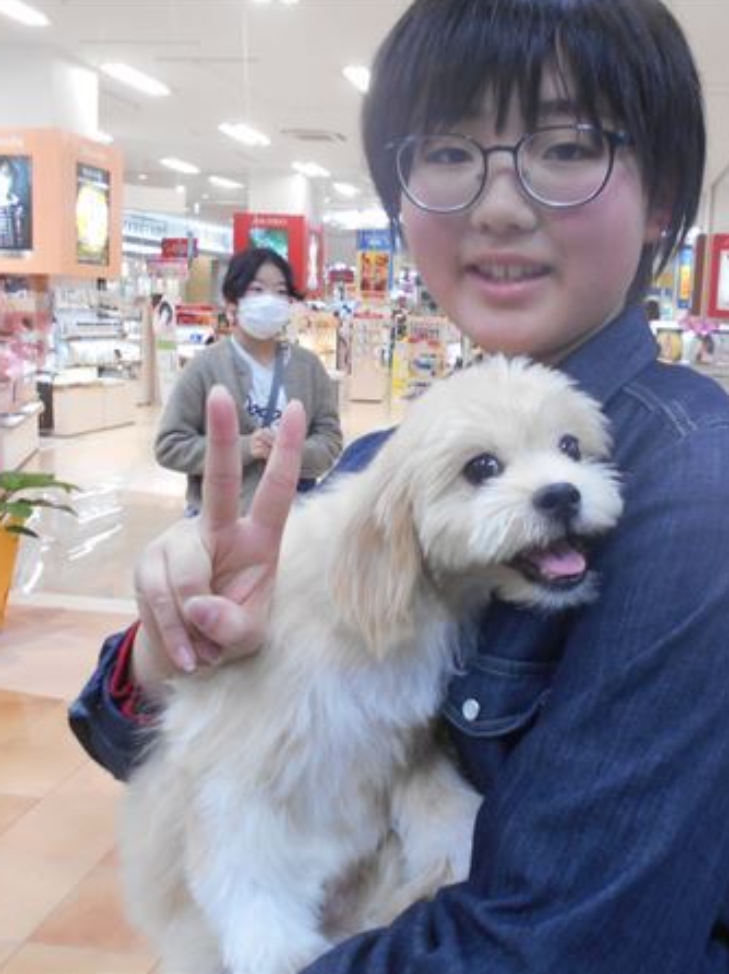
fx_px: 984
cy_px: 485
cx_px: 524
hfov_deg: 39.8
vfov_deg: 52.7
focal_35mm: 35
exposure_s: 1/30
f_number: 3.2
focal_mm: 4.6
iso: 200
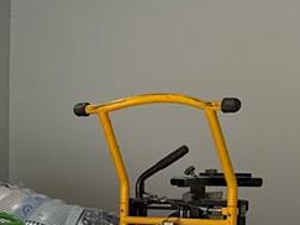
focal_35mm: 158
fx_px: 1369
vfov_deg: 9.3
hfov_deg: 11.5
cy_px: 257
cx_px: -260
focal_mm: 6.76
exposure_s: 1/121
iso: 64
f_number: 1.78
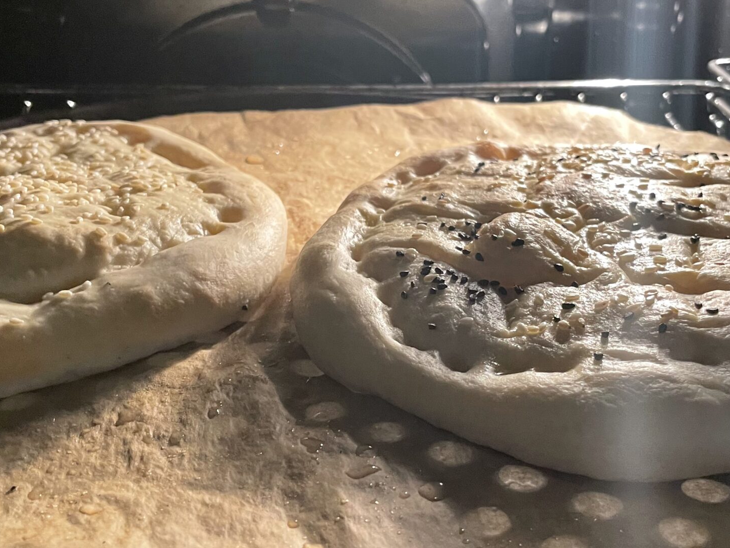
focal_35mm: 46
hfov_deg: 41.2
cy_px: 290
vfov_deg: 31.5
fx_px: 970
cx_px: 361
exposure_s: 1/50
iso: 250
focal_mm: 4.2
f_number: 1.6
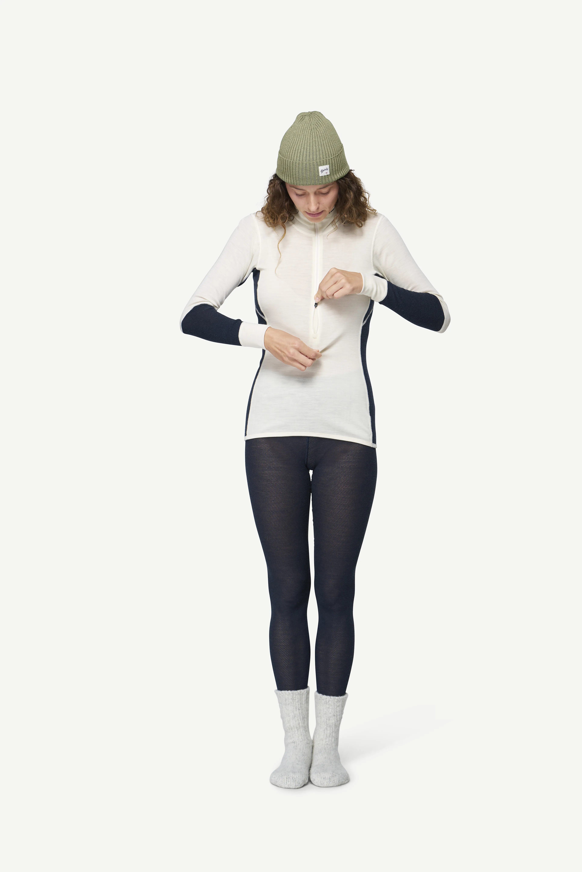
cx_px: 291
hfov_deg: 18.7
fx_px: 1770
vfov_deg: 27.7
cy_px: 436
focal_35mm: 73
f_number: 5.6
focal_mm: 73
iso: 100
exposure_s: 1/50
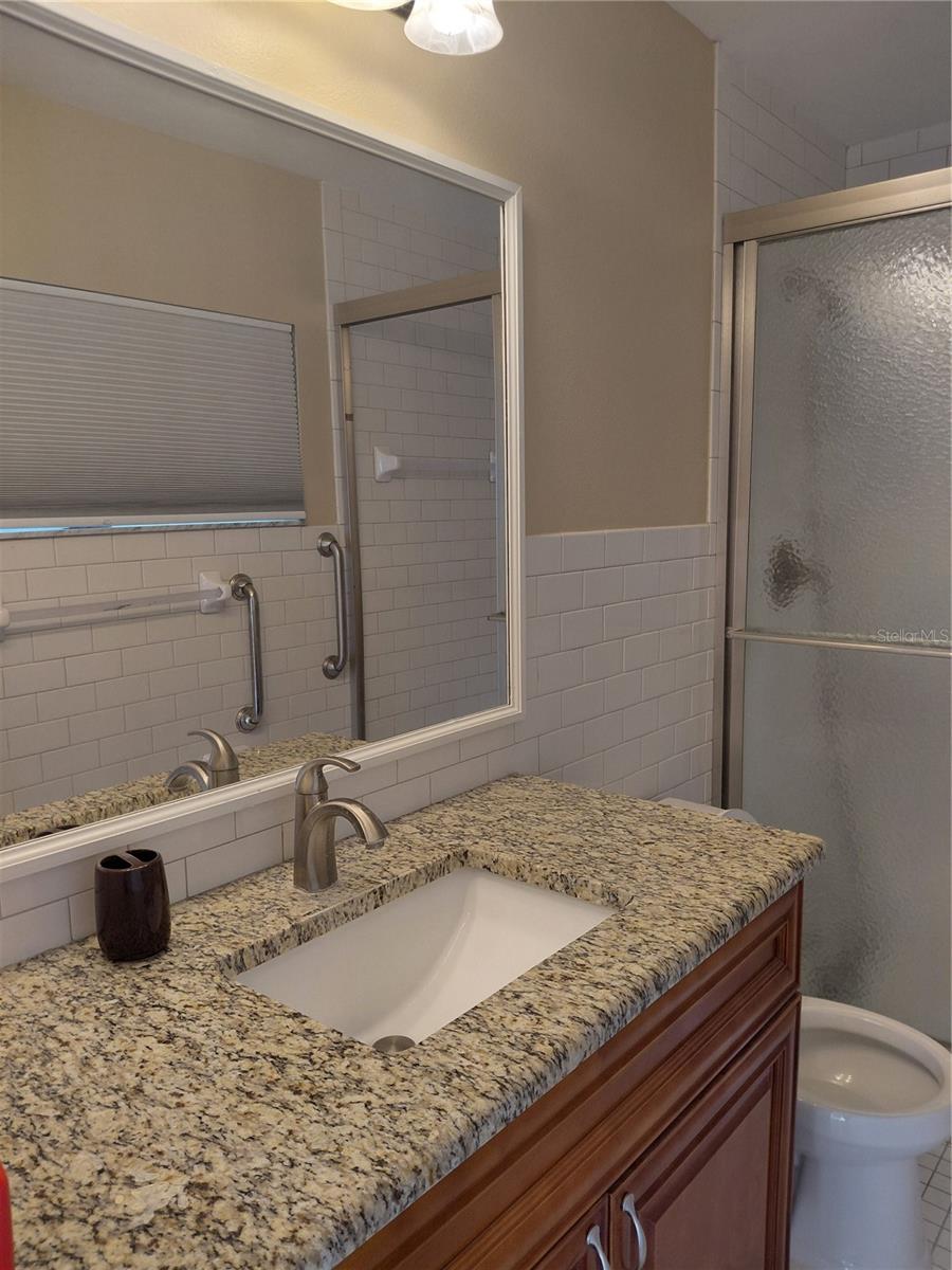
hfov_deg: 54.9
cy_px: 635
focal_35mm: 25
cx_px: 476
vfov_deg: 69.4
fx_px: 917
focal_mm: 4.69
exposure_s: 1/120
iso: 125
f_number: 1.8
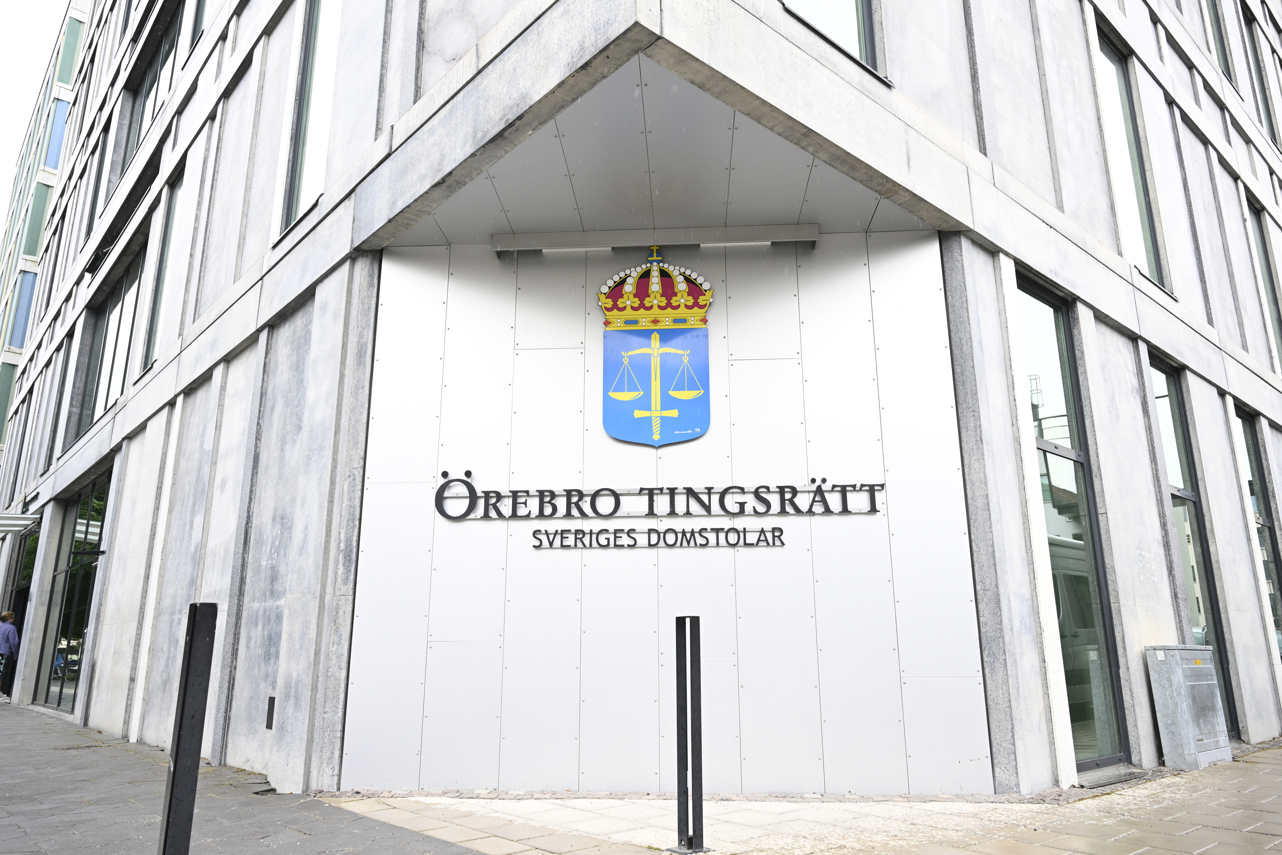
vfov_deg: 53.1
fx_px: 855
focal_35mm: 24
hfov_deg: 73.7
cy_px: 428
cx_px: 641
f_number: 5
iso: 1250
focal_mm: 24
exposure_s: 1/400
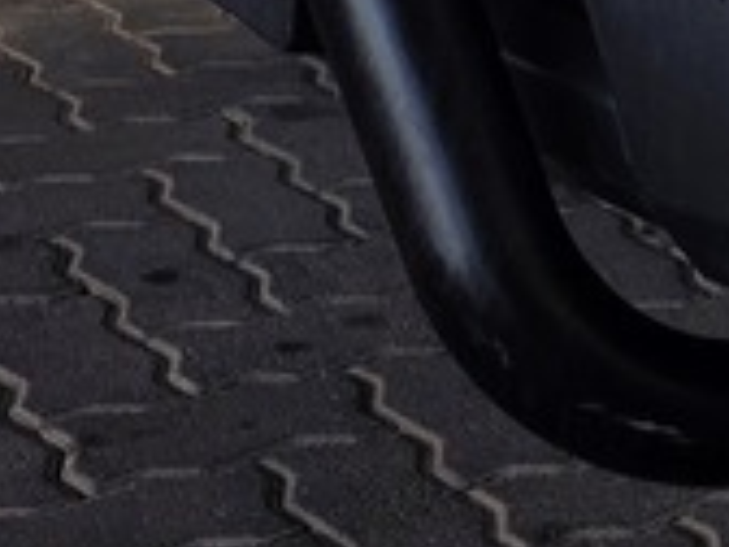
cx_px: 1593
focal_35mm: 140
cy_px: -603
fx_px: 2948
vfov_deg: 9.7
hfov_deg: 12.1
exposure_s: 1/236
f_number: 1.7
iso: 20
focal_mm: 6.25
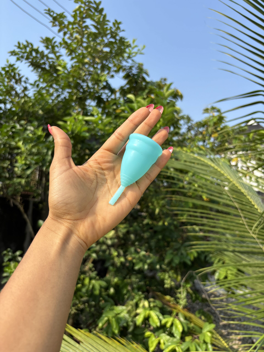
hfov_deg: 53.1
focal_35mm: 26
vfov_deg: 67.3
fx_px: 264
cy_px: 176
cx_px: 132
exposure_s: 1/1695
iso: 50
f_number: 1.6
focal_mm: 5.96
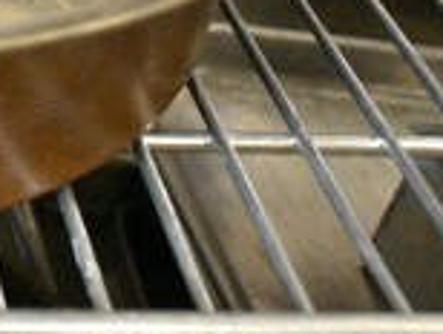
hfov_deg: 15.6
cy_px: -141
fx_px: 1461
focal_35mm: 114
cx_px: -262
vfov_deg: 12.5
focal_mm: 20
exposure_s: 1/125
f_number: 5.6
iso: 6400
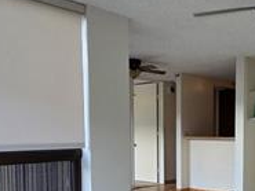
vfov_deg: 31.2
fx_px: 332
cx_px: 227
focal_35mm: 45
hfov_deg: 39.2
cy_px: 161
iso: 80
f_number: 2.2
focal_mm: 1.7
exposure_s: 1/60
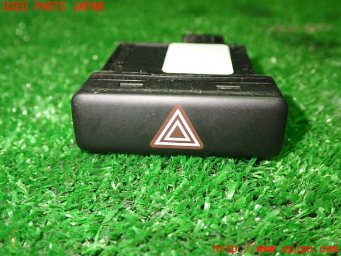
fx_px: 374
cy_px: 128
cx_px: 170
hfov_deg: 49.0
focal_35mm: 38
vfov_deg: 37.7
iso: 640
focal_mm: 6.83
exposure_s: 1/40
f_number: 2.7
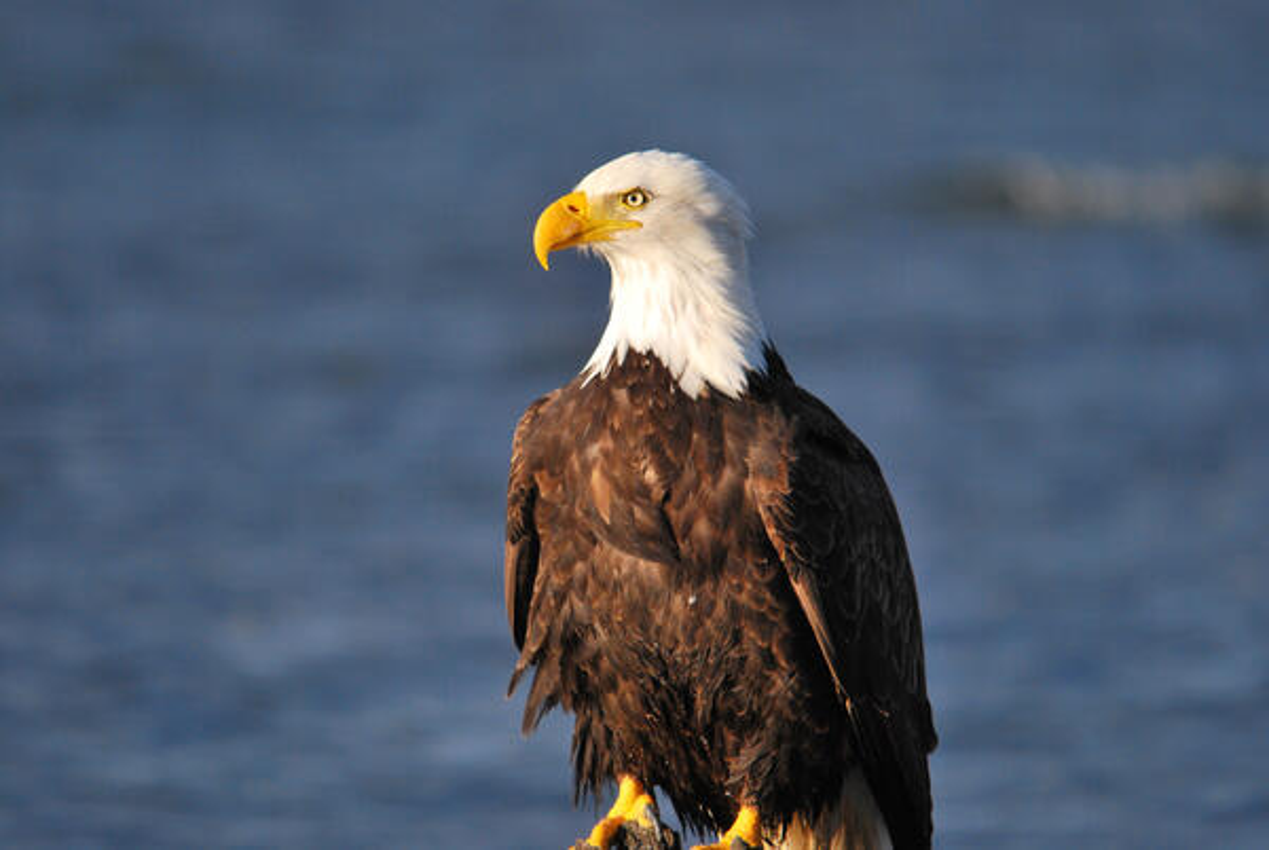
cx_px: 634
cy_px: 425
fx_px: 26476
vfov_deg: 1.8
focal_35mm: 750
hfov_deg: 2.7
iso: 400
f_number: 6.3
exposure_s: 1/1000
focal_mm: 500
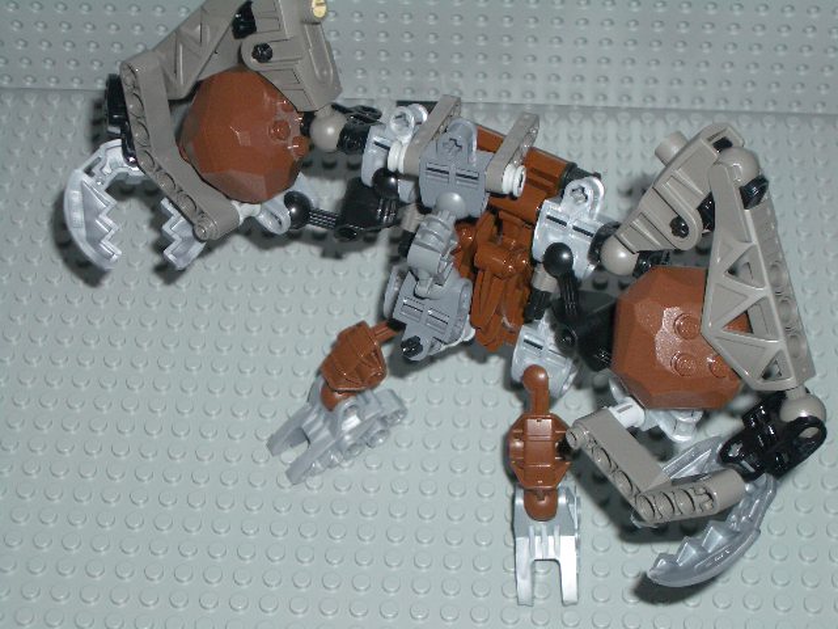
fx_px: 1791
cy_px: 314
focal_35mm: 74
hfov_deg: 26.3
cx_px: 419
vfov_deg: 19.9
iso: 100
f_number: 3.9
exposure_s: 1/60
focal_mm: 12.2
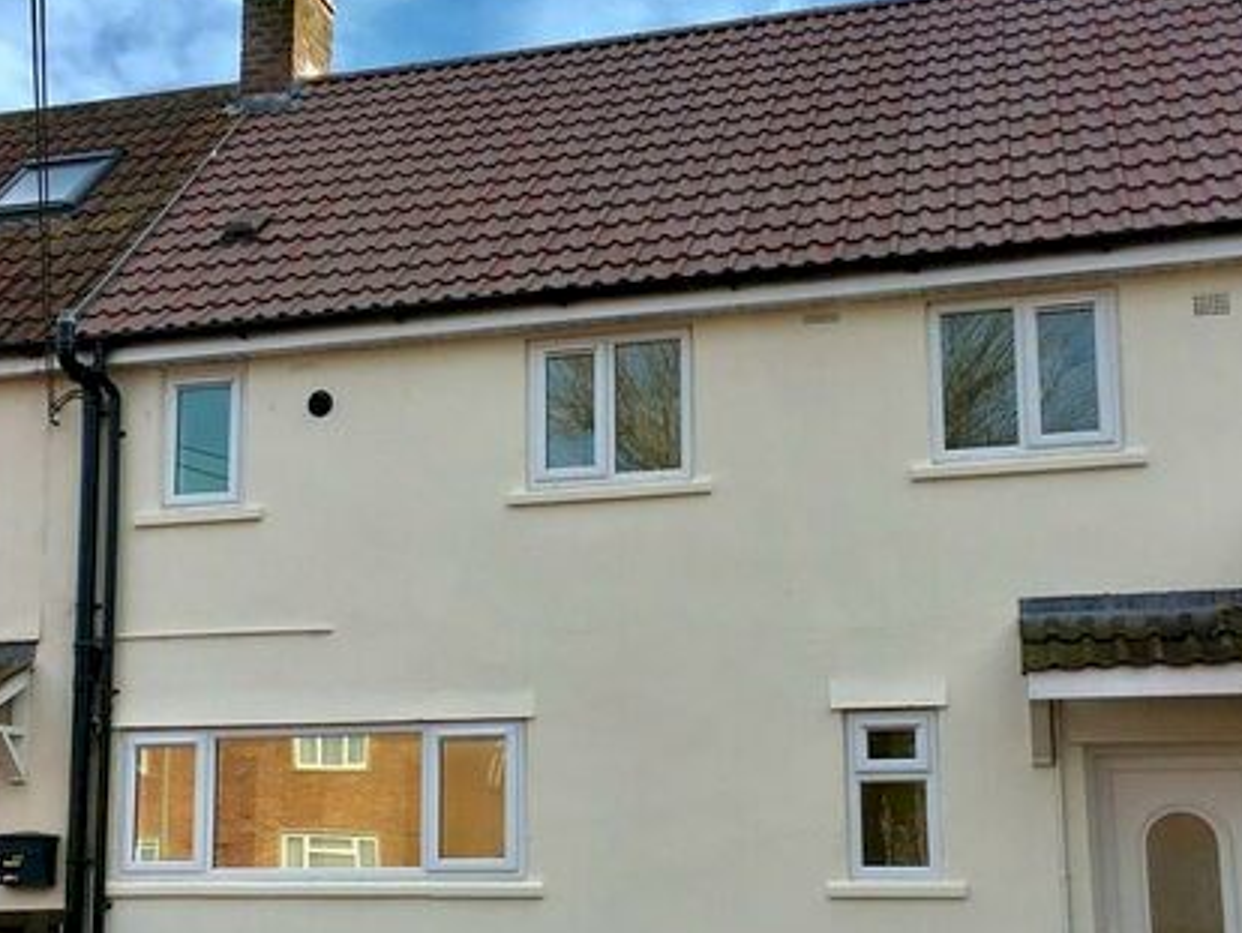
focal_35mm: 49
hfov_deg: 38.7
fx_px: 1759
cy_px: 598
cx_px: 489
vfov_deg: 29.6
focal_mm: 4.15
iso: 25
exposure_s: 1/1202
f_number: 2.2
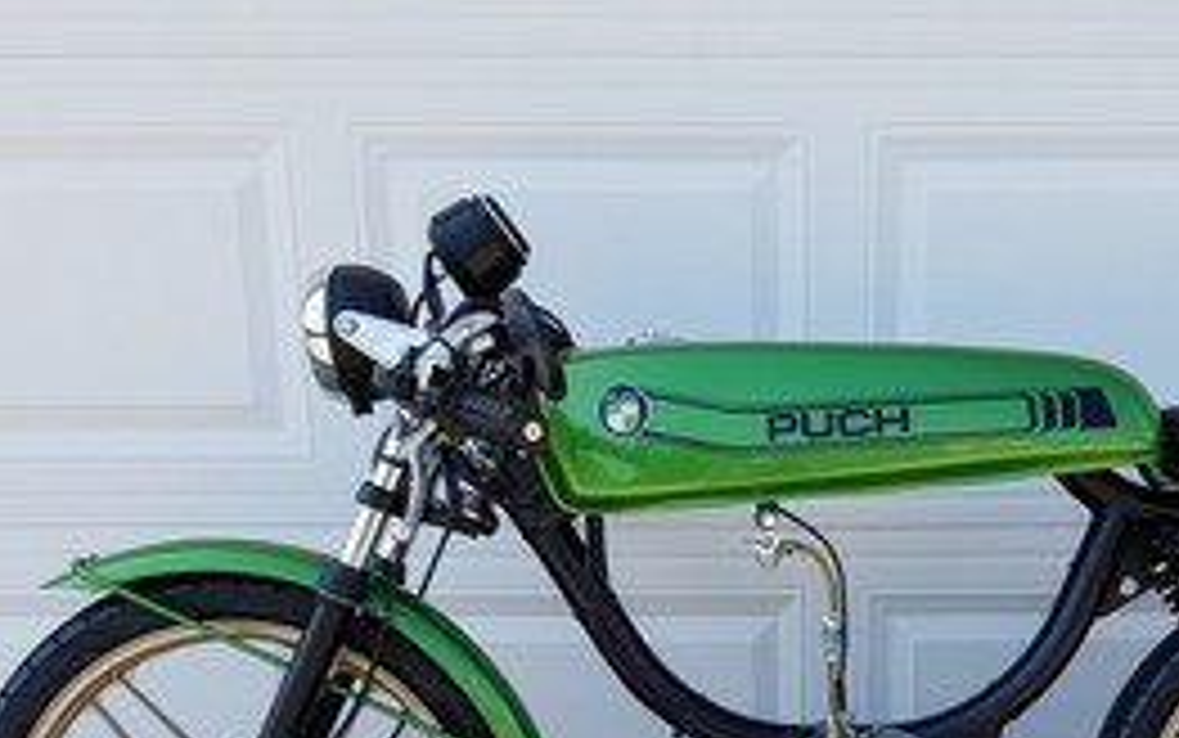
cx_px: 819
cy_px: 630
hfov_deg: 46.2
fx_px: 1350
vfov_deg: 29.6
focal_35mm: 42
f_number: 1.7
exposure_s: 1/996
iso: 50
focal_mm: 4.2
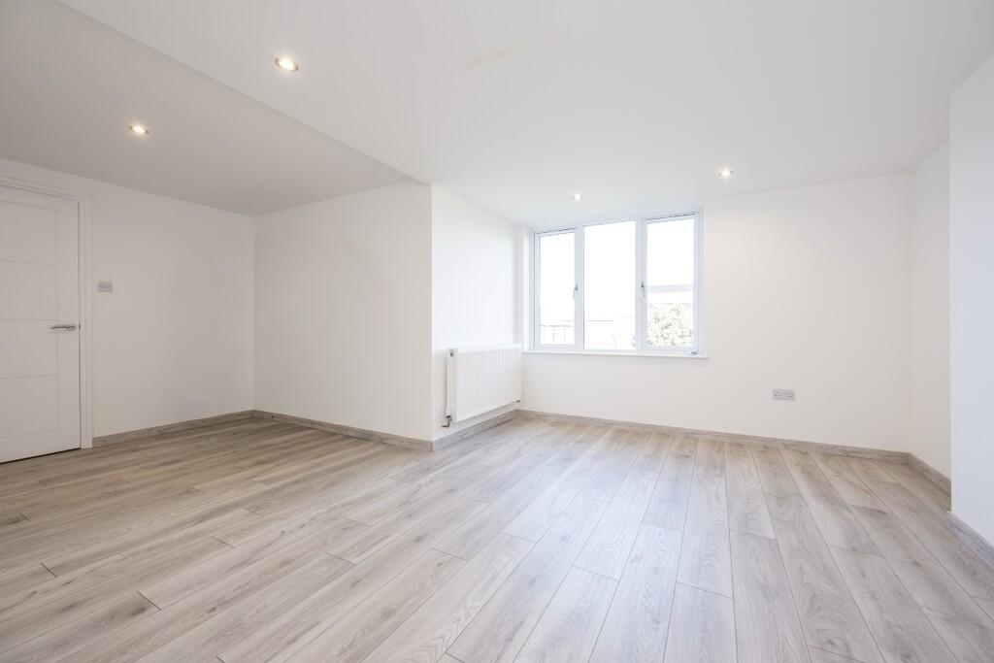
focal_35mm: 14
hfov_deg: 104.2
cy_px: 332
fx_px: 387
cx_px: 497
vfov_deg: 81.2
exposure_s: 1/13
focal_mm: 14
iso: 100
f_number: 6.3
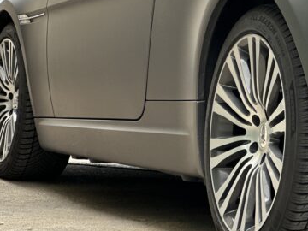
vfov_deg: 8.7
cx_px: 272
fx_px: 1521
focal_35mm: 171
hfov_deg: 11.5
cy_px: 27
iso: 32
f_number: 2.8
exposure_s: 1/121
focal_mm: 9
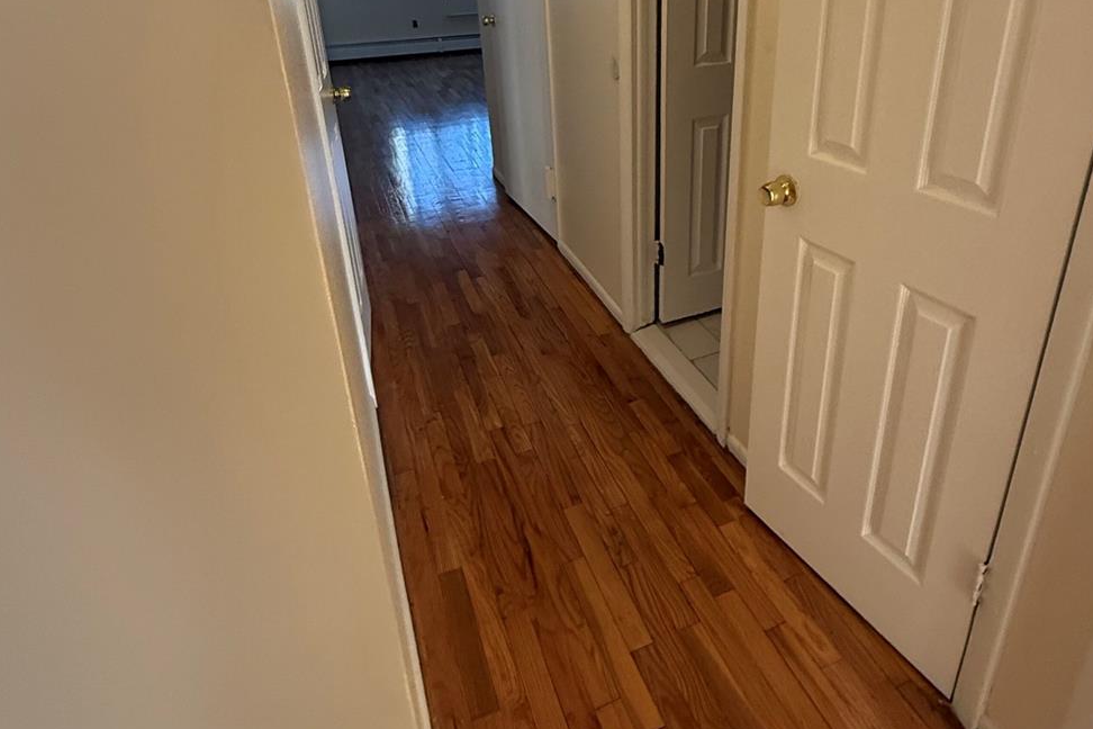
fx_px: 698
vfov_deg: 53.6
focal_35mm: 23
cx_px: 604
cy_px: 222
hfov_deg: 75.9
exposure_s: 1/120
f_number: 2.2
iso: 400
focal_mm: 2.22
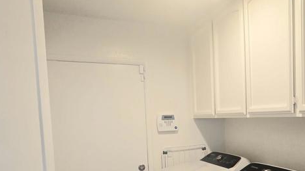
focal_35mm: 31
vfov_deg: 36.3
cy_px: 140
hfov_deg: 60.3
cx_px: 216
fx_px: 251
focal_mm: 2.2
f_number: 2.2
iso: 160
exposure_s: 1/60.2
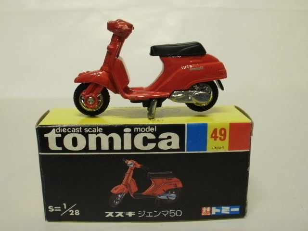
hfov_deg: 42.9
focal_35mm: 44
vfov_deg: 32.9
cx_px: 154
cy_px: 116
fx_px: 391
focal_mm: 7.7
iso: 125
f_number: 4
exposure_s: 1/13
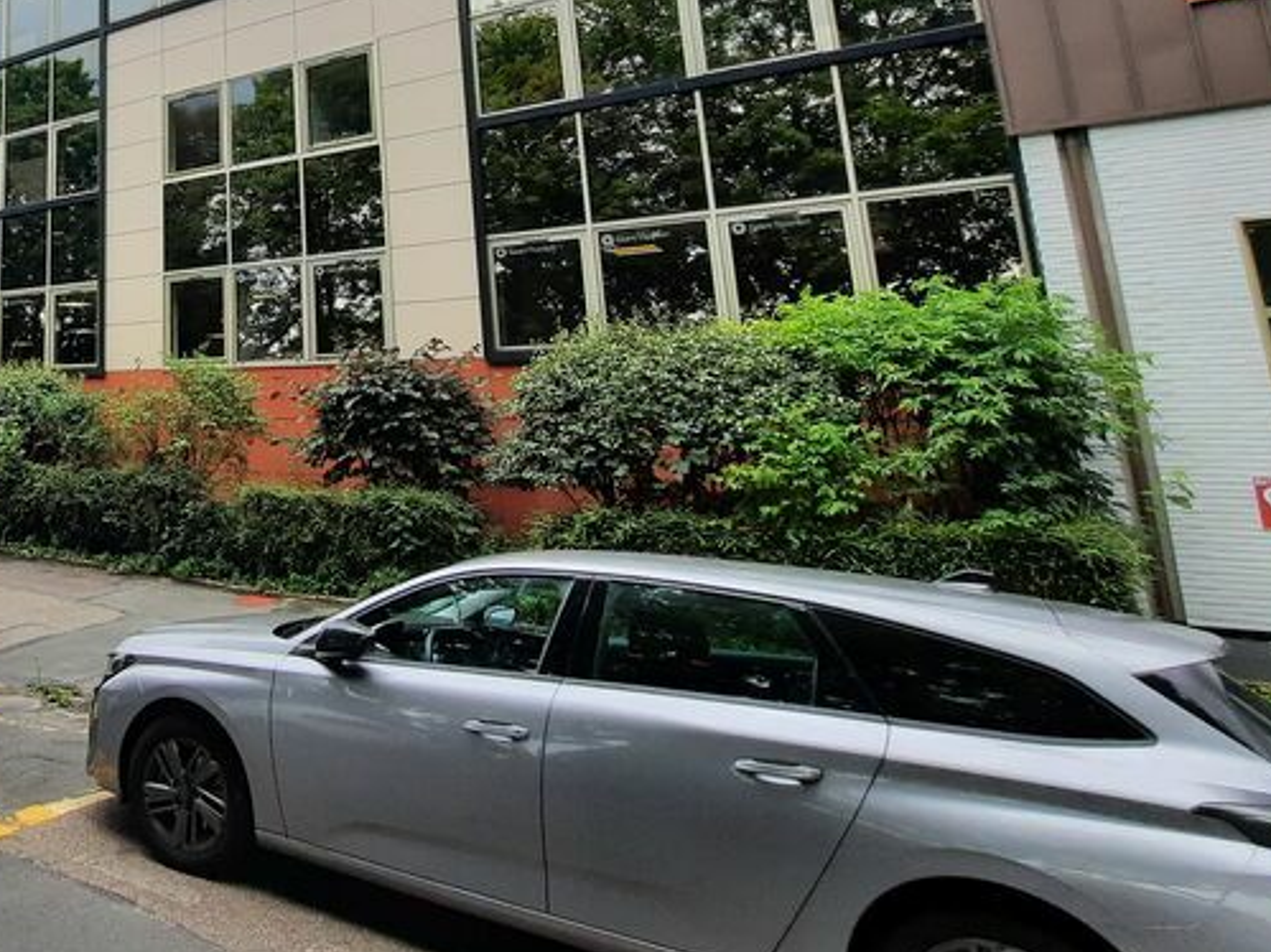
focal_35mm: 25
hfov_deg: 59.1
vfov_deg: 51.8
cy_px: 209
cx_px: 125
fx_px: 918
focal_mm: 1.74
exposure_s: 1/1049
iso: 40
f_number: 2.2
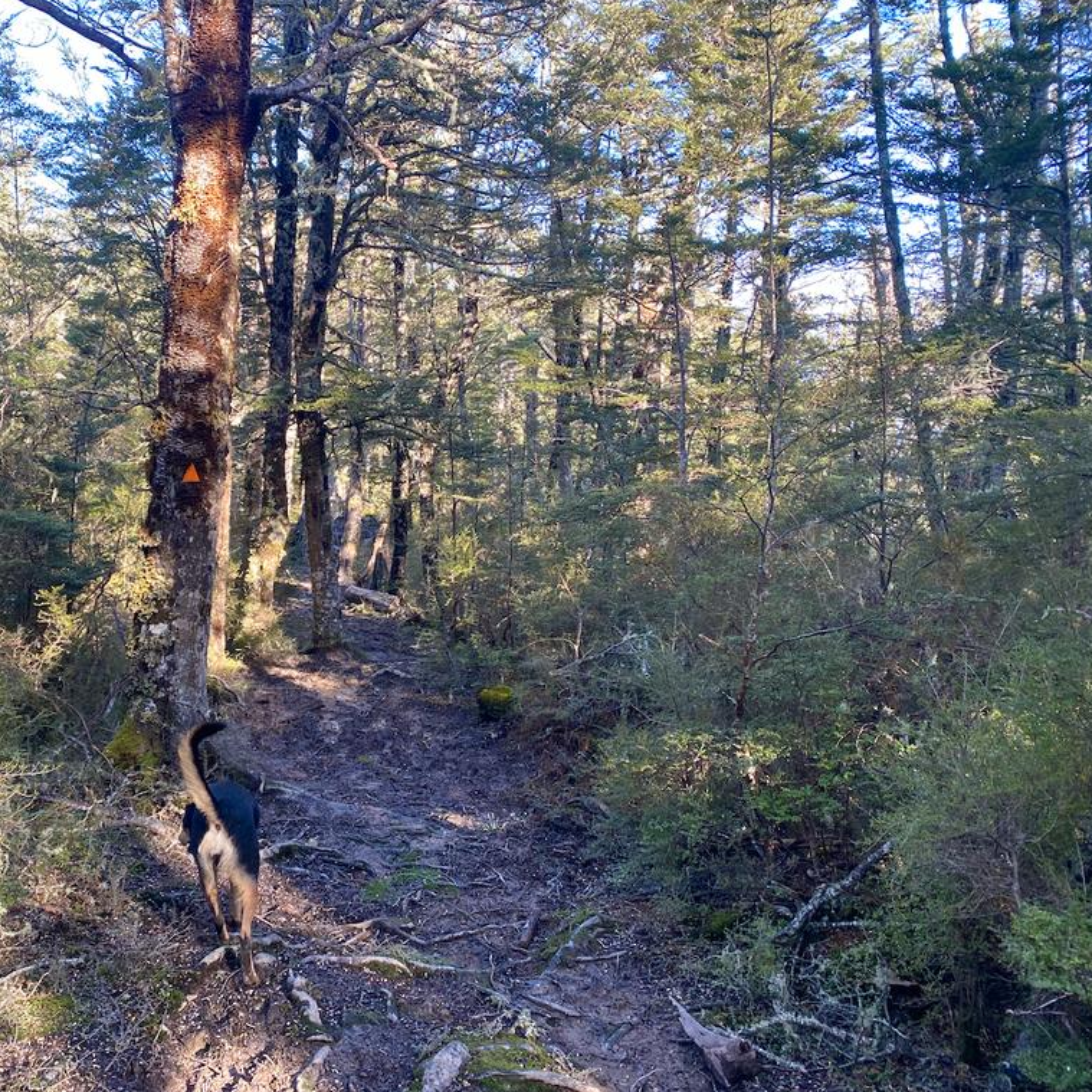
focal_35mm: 31
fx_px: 1106
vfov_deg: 52.5
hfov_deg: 51.6
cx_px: 367
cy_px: 544
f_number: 1.8
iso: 50
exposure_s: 1/122
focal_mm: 4.25
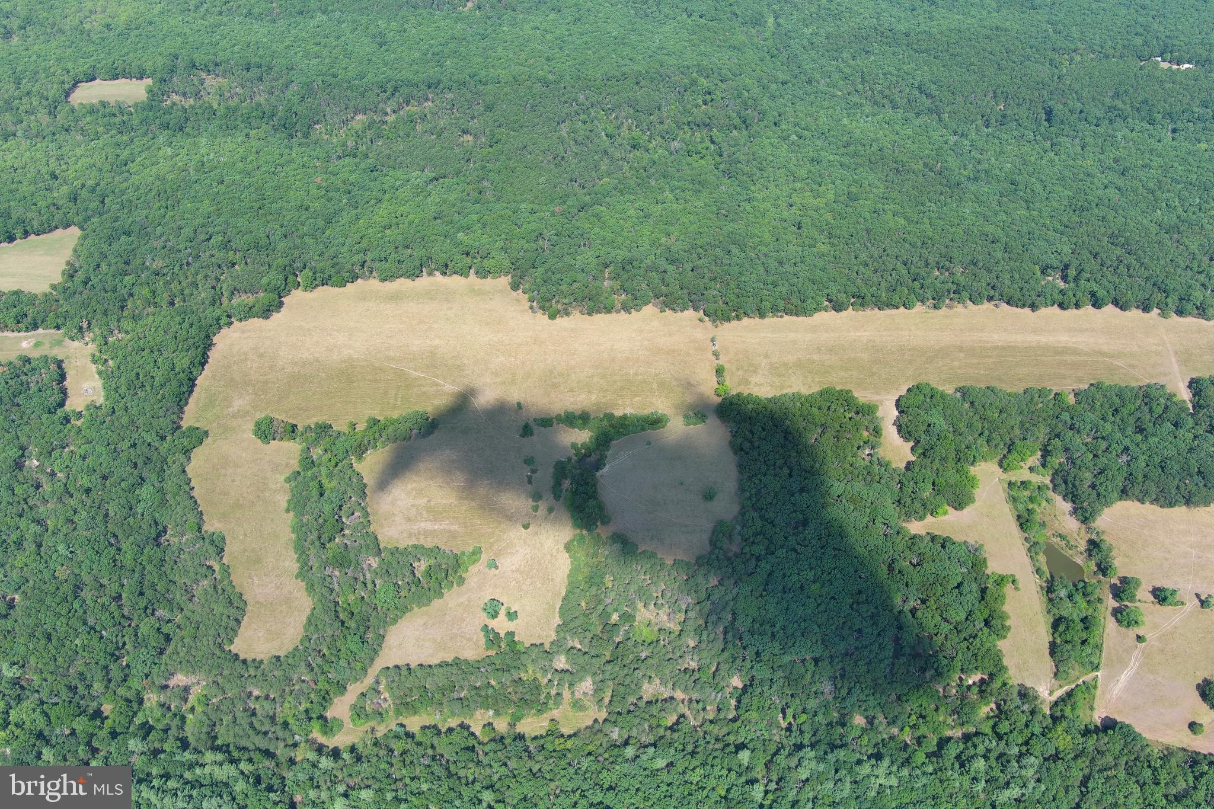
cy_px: 404
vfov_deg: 45.0
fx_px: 978
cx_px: 607
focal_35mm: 29
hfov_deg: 63.7
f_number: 2.8
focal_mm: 10.57
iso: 100
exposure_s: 1/604
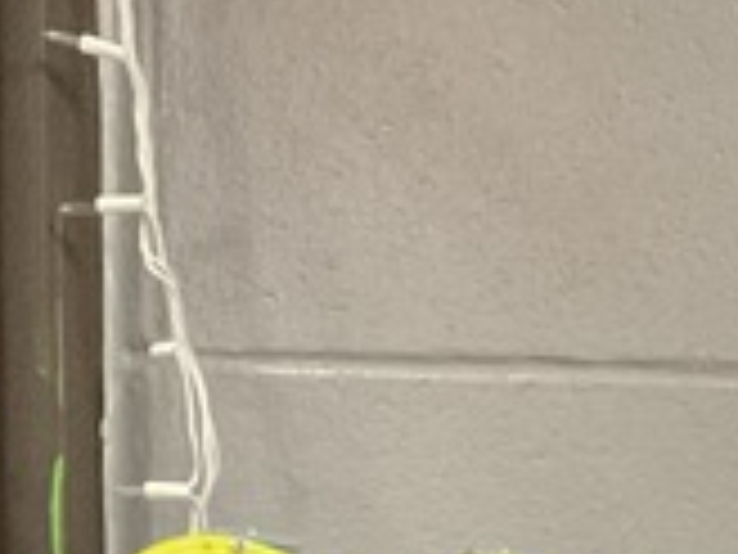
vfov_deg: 7.8
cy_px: 1198
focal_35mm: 181
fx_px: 3859
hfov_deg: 8.9
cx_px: 2236
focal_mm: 3
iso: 200
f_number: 1.8
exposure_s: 1/60
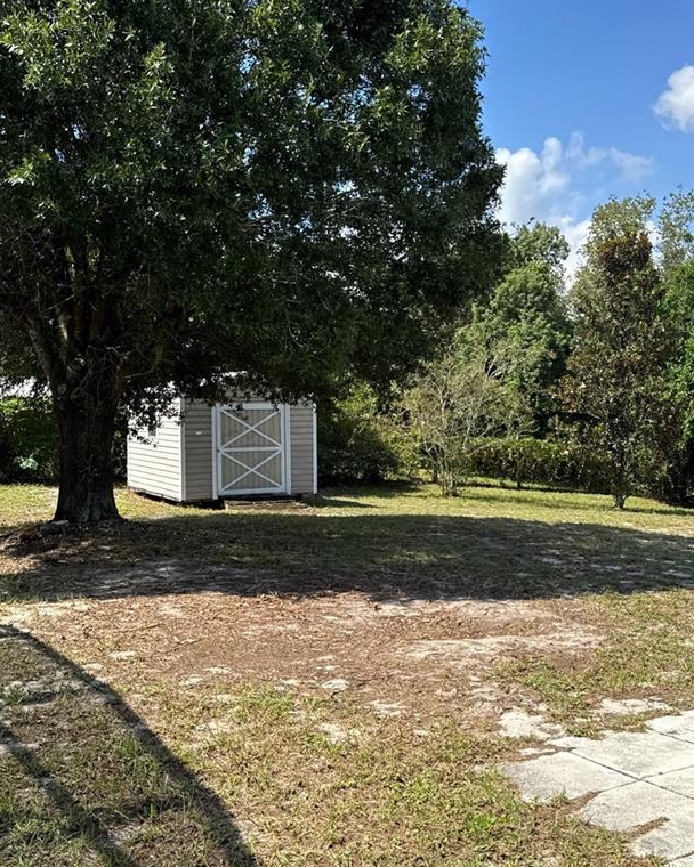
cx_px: 355
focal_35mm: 37
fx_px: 950
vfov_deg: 49.0
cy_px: 463
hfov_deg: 40.1
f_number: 1.78
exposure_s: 1/2506
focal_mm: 6.76
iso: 80
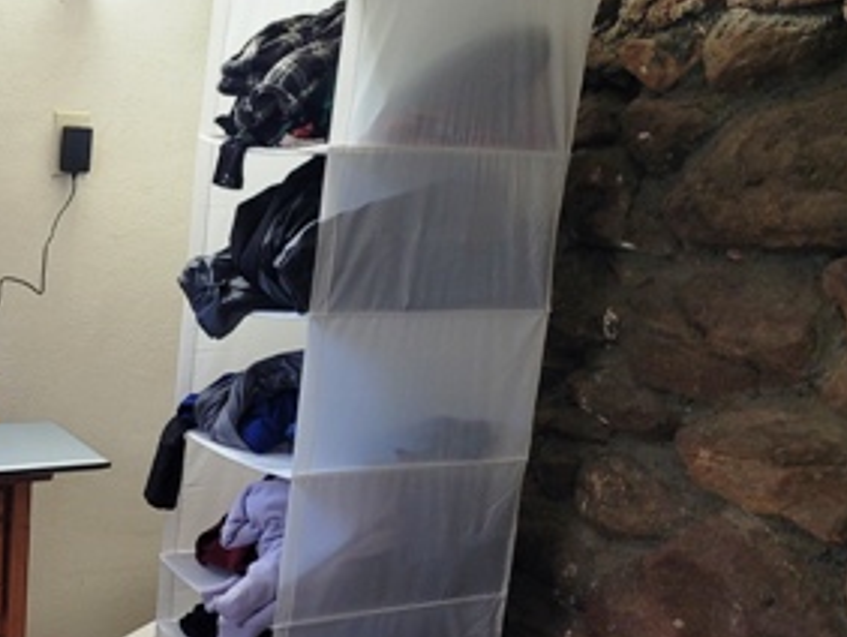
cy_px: 418
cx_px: 69
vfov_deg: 24.7
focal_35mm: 59
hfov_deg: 31.0
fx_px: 1445
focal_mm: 5.4
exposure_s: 1/40
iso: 200
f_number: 1.8
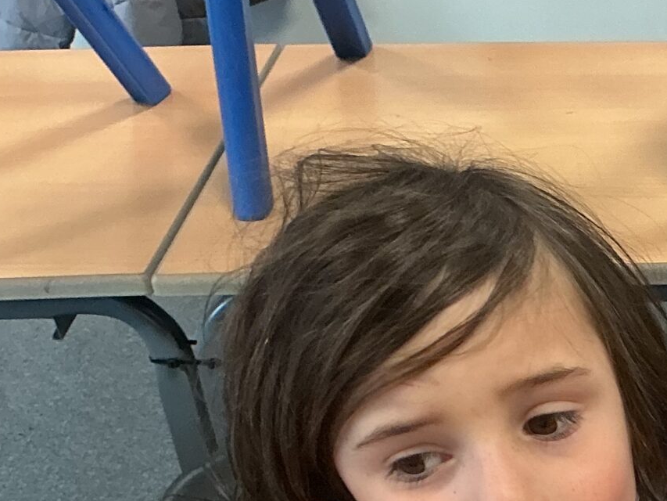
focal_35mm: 87
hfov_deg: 19.7
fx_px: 1677
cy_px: 558
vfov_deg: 16.4
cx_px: 978
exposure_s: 1/60
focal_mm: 3
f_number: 1.8
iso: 125
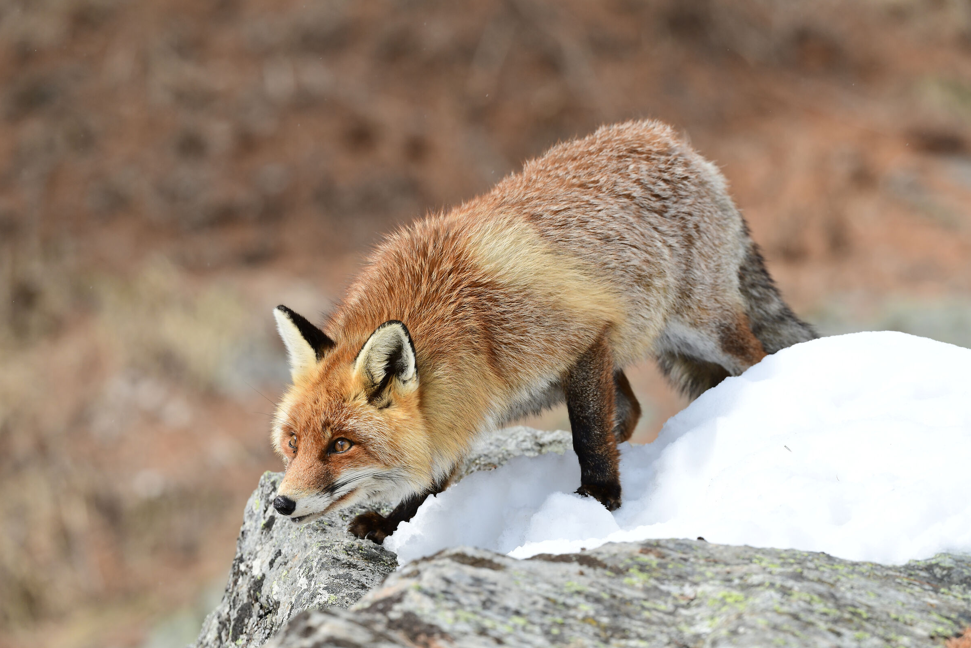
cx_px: 485
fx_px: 13513
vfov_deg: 2.7
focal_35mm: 501
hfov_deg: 4.1
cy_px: 324
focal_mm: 500
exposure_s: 1/1250
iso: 560
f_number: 8
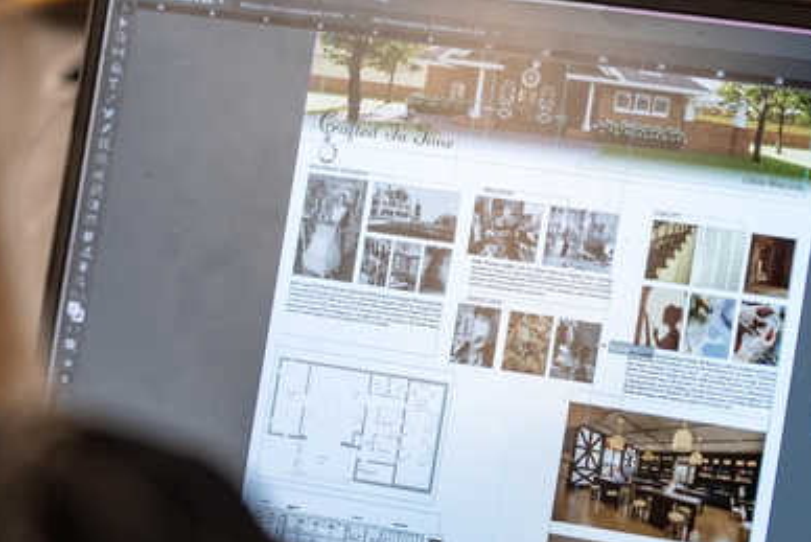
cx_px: 474
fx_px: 3853
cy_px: 389
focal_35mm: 171
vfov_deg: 8.0
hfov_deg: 12.0
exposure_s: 1/320
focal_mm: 83
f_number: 3.5
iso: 1250
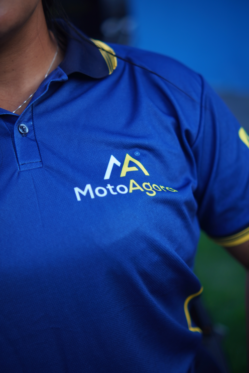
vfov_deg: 40.0
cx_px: 124
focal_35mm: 50
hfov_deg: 27.3
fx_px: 514
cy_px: 186
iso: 100
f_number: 1.4
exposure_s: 1/125
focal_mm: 33
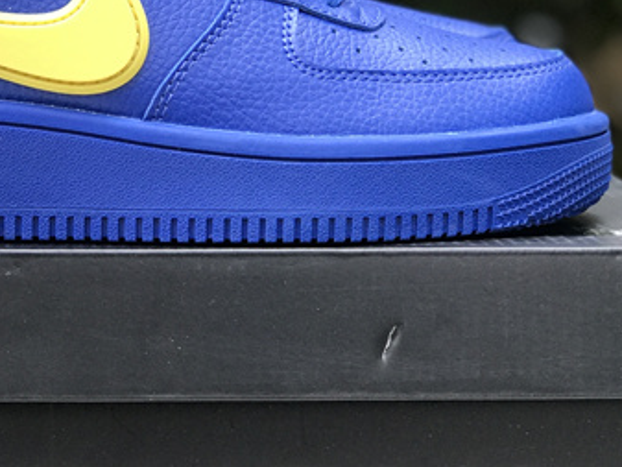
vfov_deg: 11.8
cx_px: 131
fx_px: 2247
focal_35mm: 125
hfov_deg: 15.7
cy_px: 97
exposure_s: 1/50
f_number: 2.8
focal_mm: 6.6
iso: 50
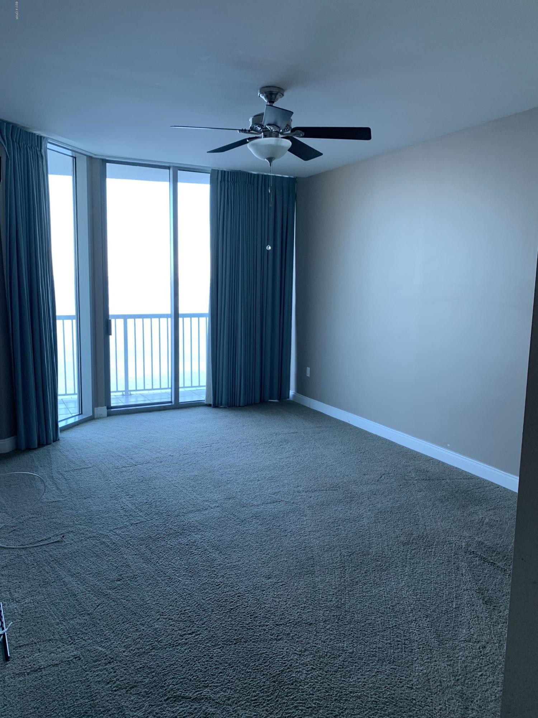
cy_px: 359
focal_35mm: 26
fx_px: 539
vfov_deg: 67.3
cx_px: 269
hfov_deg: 53.1
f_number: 1.8
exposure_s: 1/100
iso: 100
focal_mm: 4.25
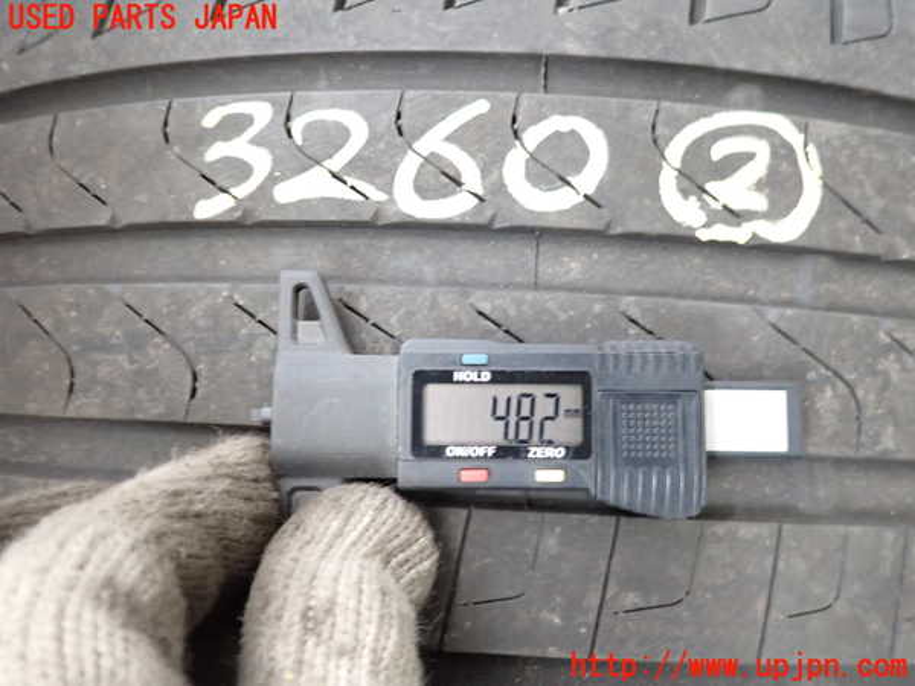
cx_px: 458
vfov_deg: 54.9
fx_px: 661
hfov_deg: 69.4
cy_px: 343
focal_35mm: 25
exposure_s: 1/30
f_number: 2
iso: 500
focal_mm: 4.5
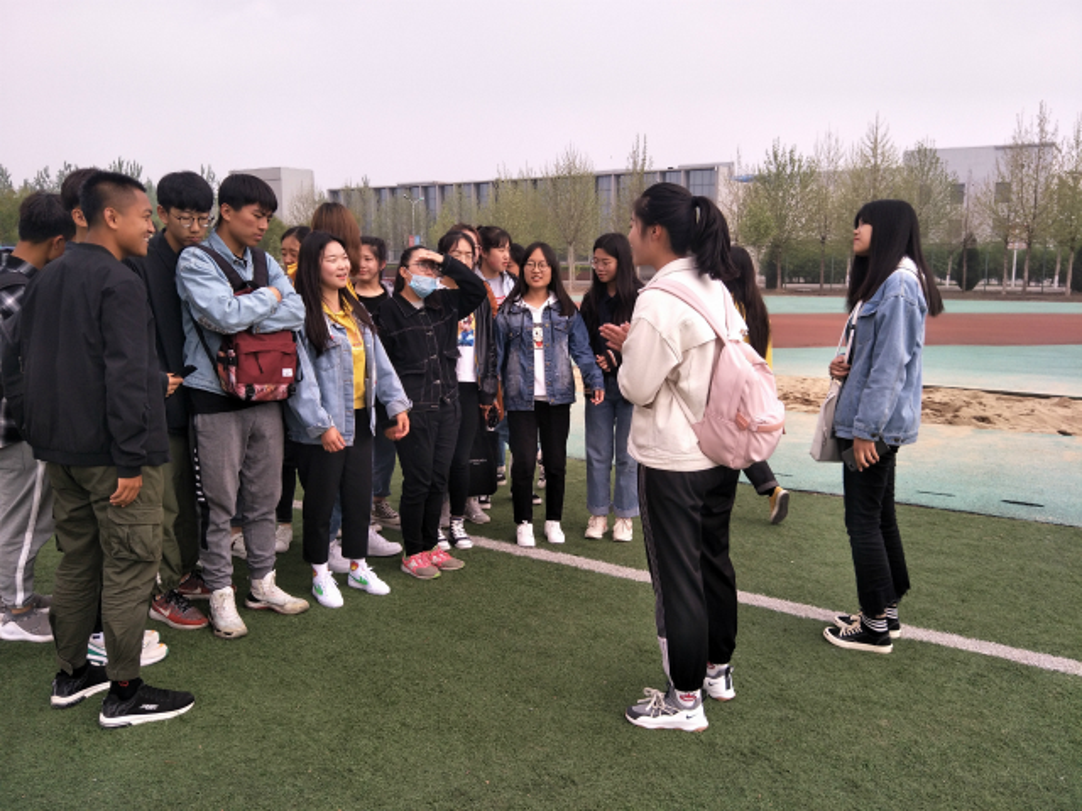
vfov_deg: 56.8
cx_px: 541
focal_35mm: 24
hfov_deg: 71.6
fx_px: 750
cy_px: 406
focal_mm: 4.1
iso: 35
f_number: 1.7
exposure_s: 1/1285
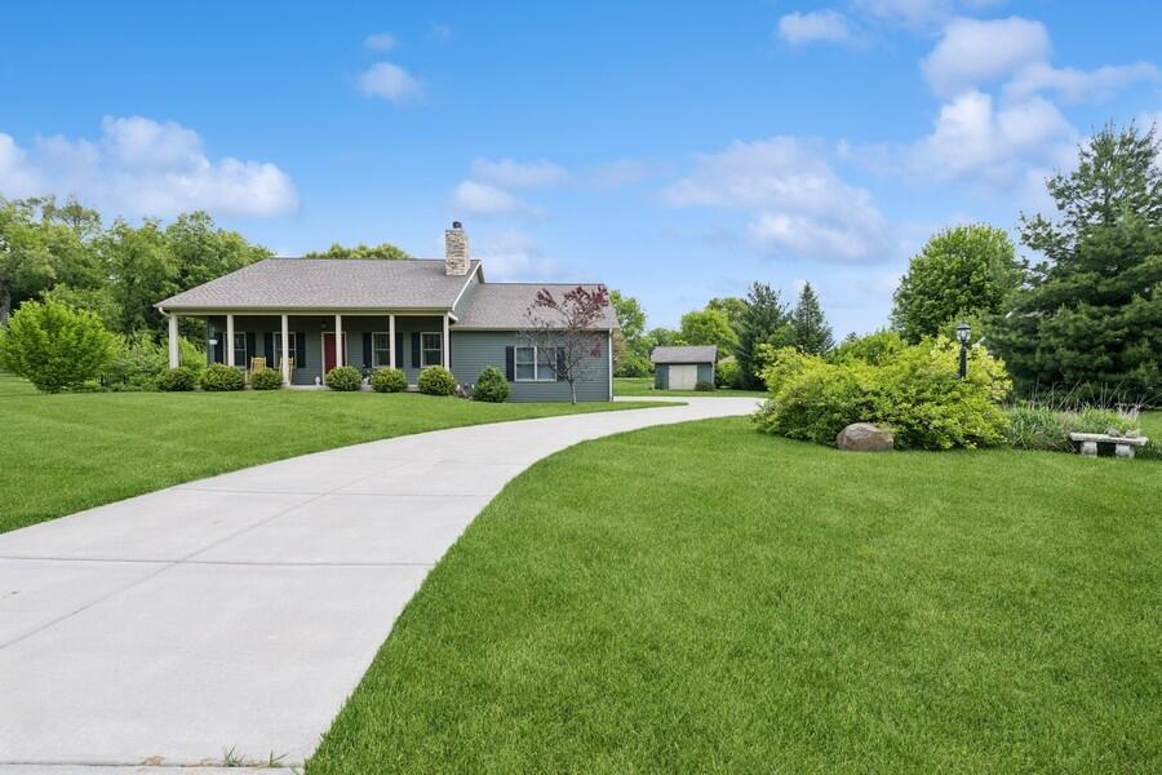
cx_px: 581
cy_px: 388
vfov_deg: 81.2
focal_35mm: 14
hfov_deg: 104.3
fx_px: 452
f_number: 8
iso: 200
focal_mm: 14
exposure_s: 1/160
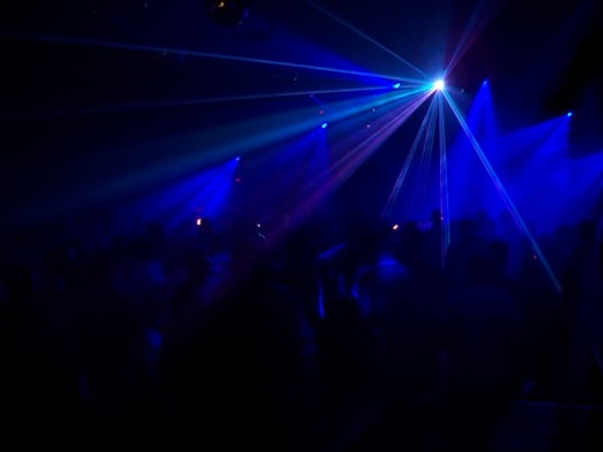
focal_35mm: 36
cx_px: 302
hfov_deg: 51.4
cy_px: 226
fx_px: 627
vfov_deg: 39.7
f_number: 3
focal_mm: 6
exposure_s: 1/2
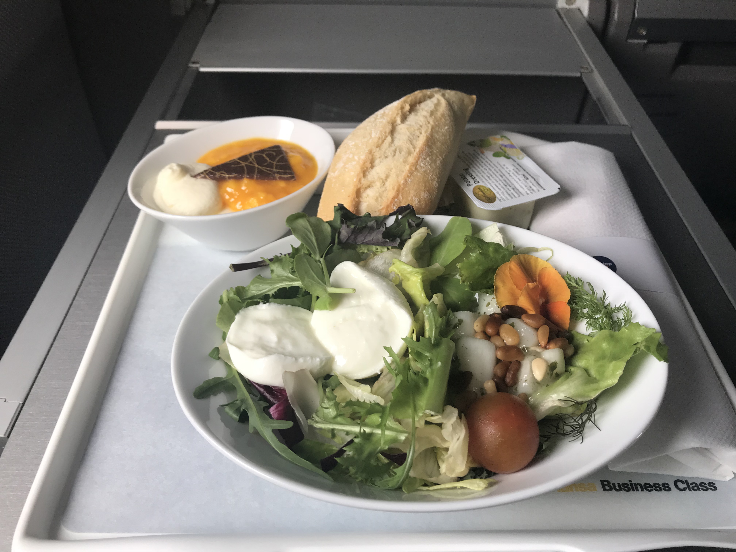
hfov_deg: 63.4
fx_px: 595
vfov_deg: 49.7
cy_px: 276
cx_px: 368
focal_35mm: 28
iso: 32
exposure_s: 1/100
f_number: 1.8
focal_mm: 3.99
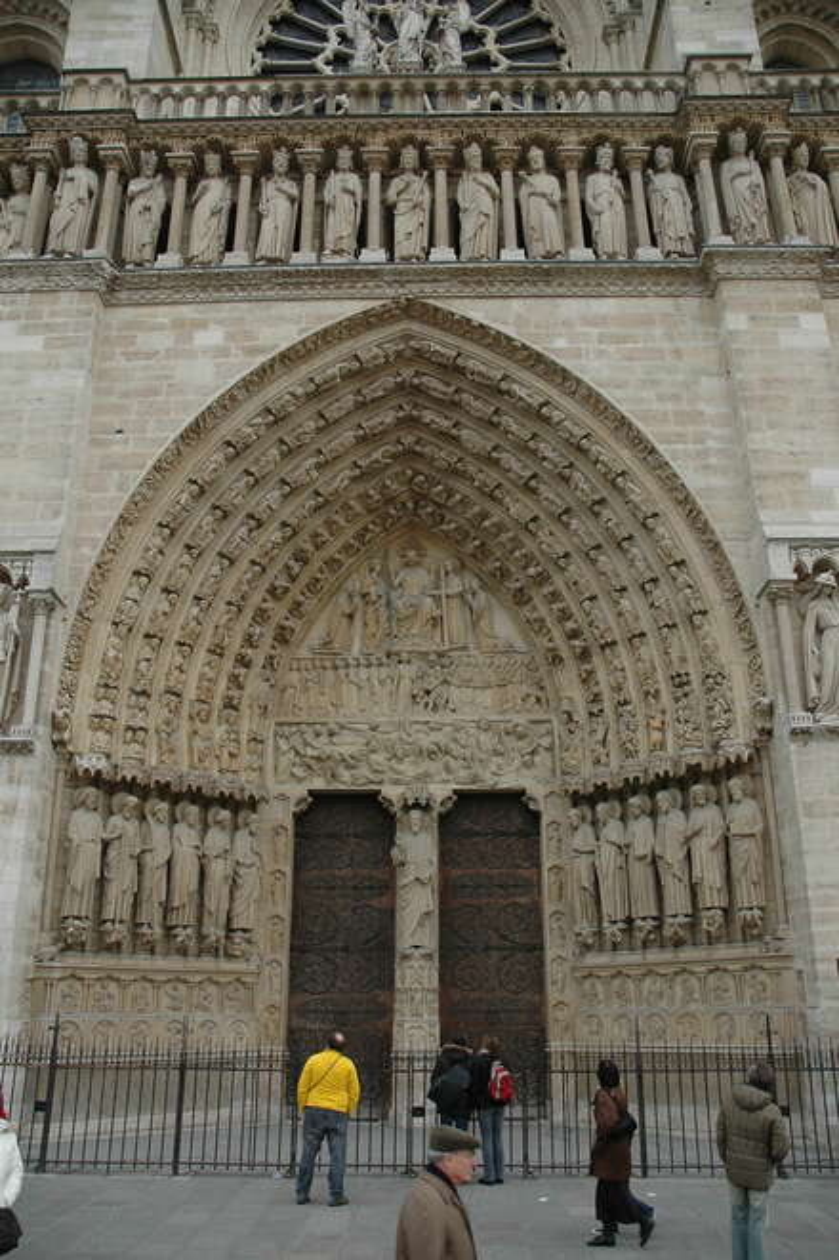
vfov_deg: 67.4
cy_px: 630
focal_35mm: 27
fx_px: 945
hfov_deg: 47.9
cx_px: 420
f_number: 4.8
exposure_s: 1/90
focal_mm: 18
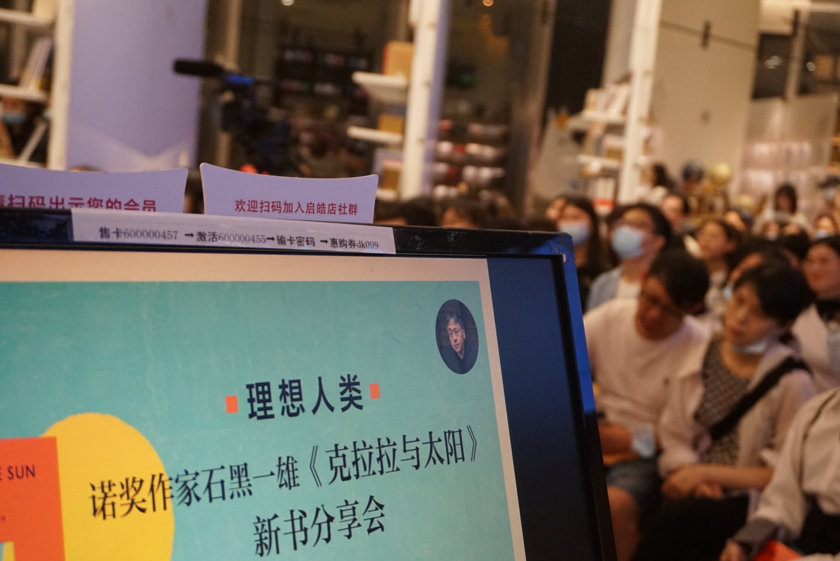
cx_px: 420
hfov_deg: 46.4
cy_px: 280
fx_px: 981
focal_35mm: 42
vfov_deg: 31.9
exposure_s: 1/160
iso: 2500
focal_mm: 28
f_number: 4.5
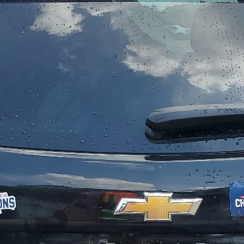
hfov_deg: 17.4
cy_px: 212
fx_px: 797
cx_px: 137
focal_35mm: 100
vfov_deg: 17.2
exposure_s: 1/1429
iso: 50
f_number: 1.5
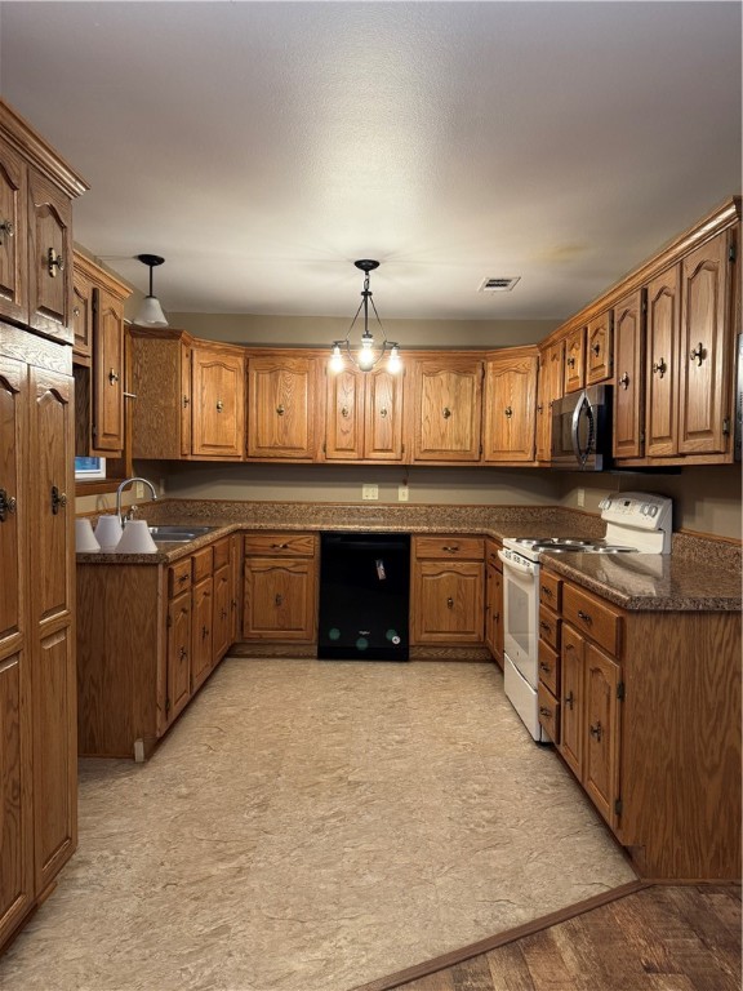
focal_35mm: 24
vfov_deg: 71.6
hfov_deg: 56.8
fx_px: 687
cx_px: 372
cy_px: 496
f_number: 1.78
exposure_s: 1/60
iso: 200
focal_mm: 6.76
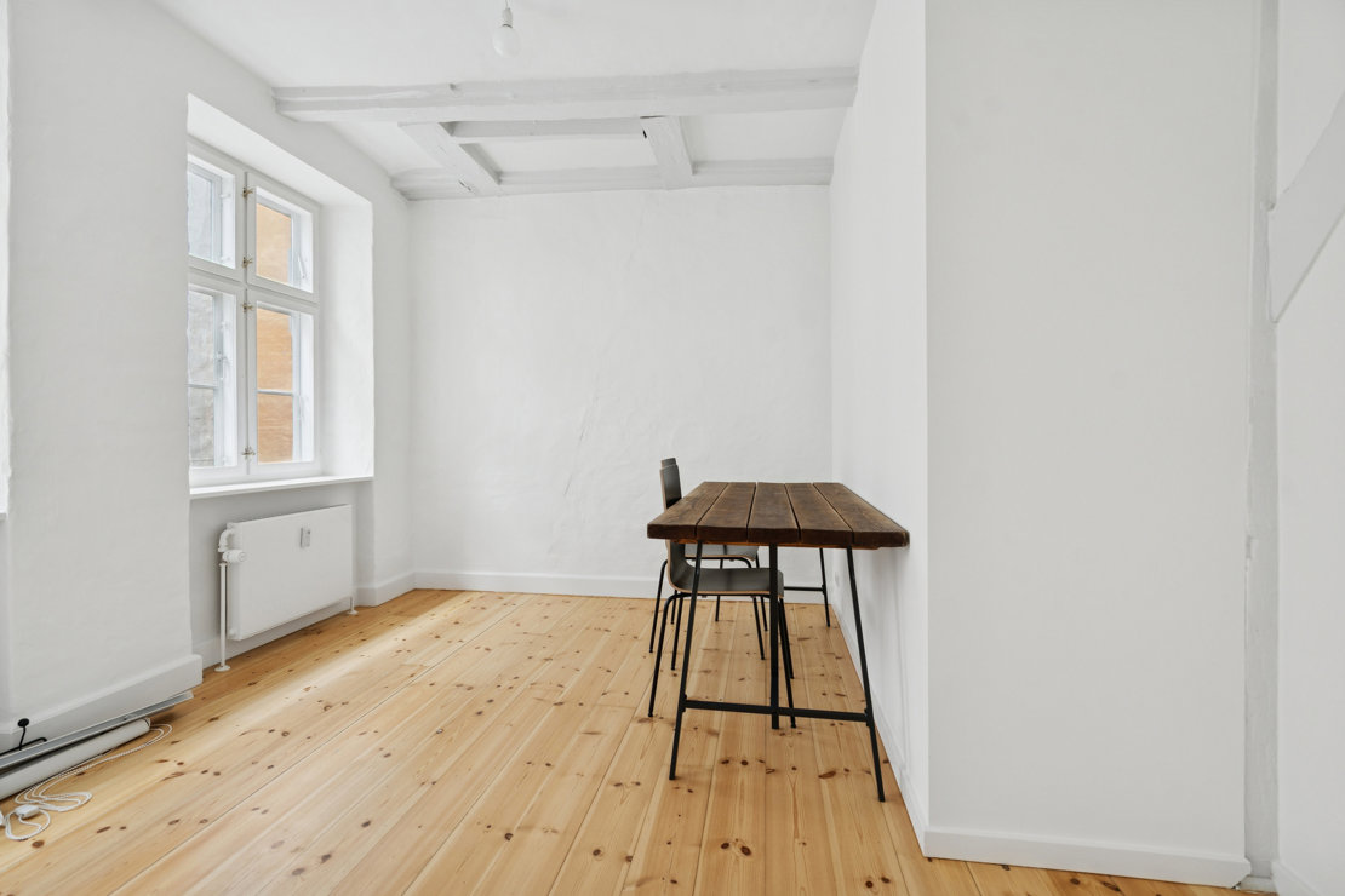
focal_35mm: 16
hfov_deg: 96.7
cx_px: 672
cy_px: 448
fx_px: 598
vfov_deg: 73.7
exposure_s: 1/8
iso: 200
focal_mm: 16
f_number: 5.6
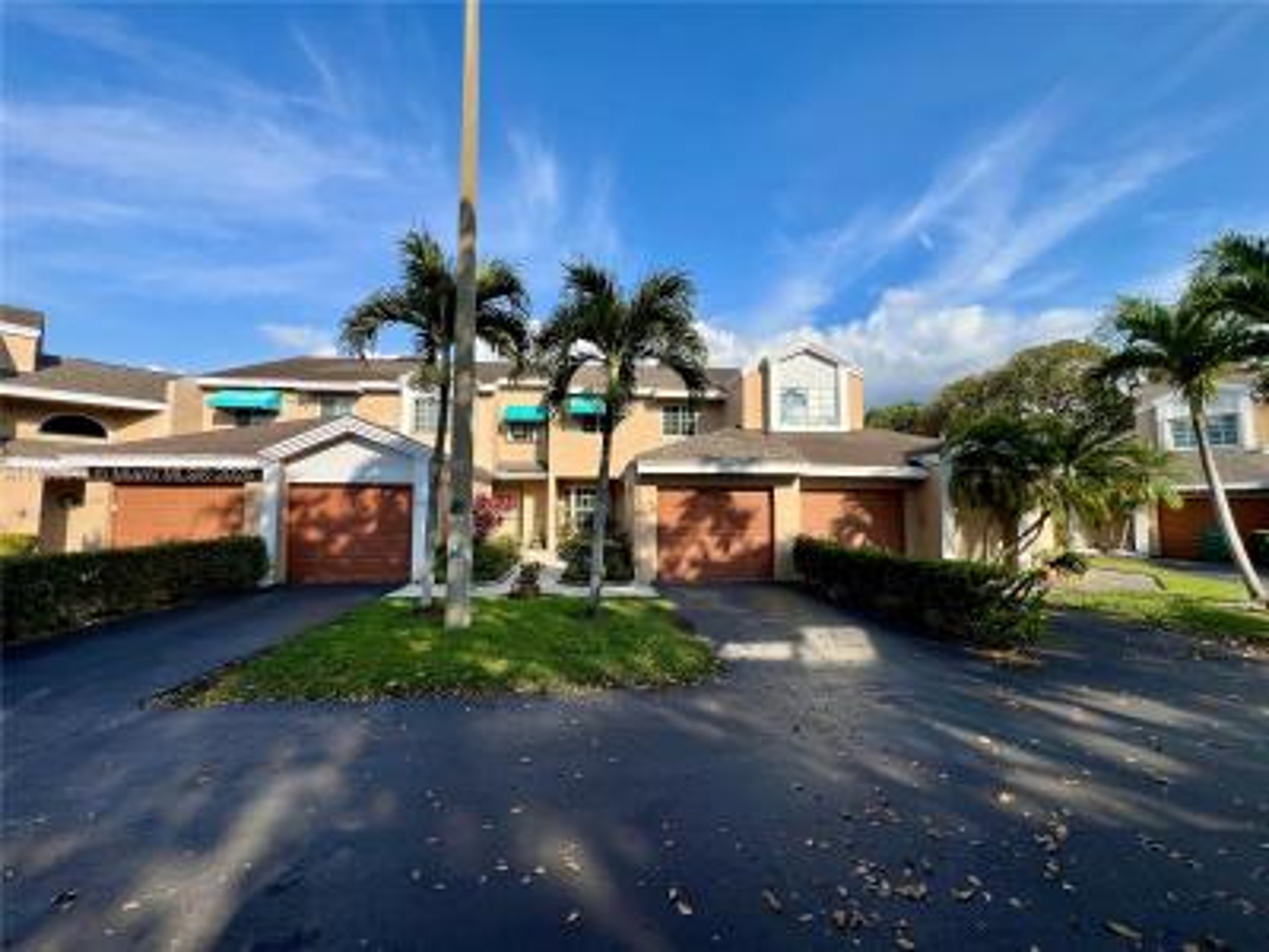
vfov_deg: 89.9
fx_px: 477
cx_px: 634
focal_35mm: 13
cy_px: 476
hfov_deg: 106.2
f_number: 1.8
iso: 32
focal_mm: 1.57
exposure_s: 1/1575
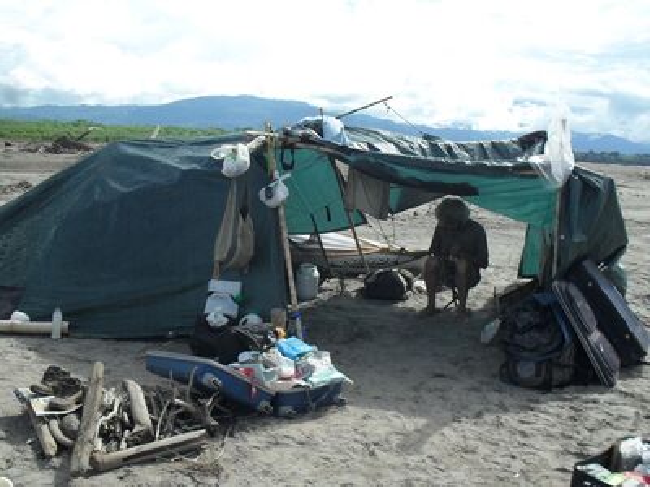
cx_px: 325
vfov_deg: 37.7
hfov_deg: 49.0
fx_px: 714
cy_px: 244
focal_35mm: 38
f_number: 8.3
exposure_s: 1/125
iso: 80
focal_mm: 6.3
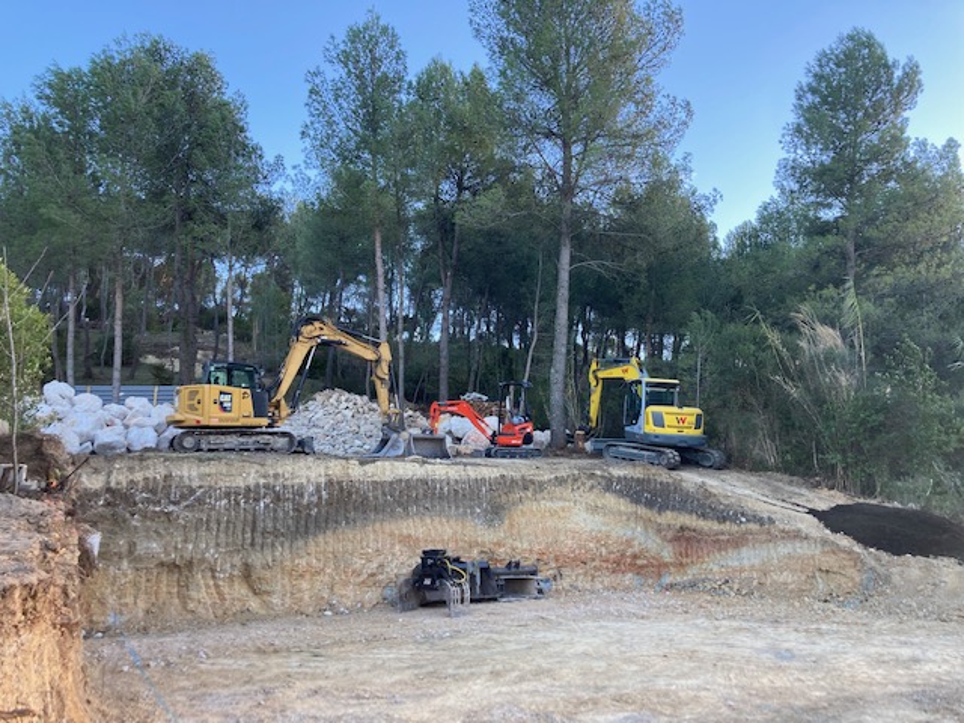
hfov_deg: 63.4
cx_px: 482
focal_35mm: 28
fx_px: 780
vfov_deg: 49.7
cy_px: 362
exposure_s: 1/121
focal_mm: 3.99
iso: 32
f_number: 1.8
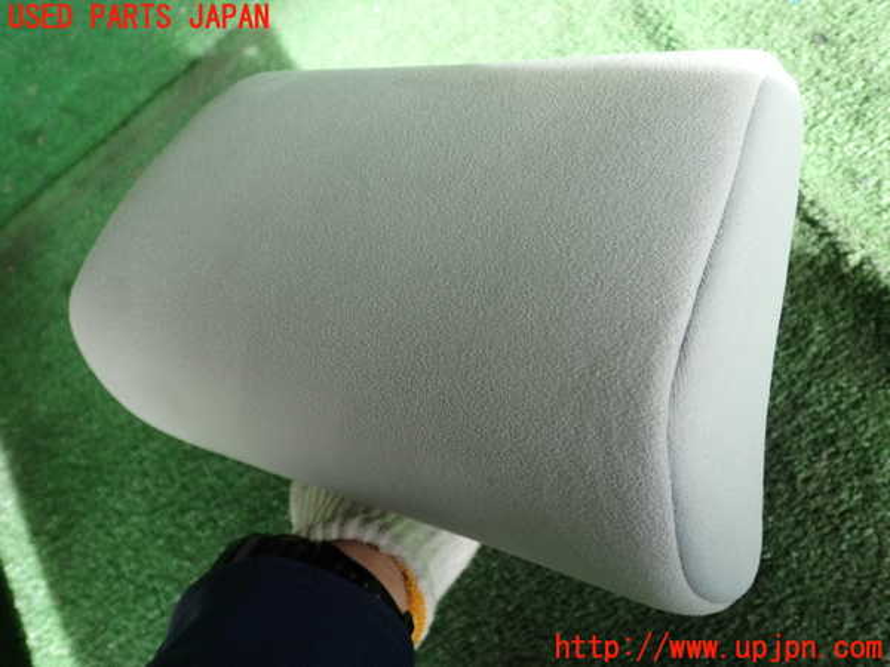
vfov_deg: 44.2
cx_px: 445
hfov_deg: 56.8
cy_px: 334
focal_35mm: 32
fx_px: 823
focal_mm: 5.79
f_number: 2.4
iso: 200
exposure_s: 1/125
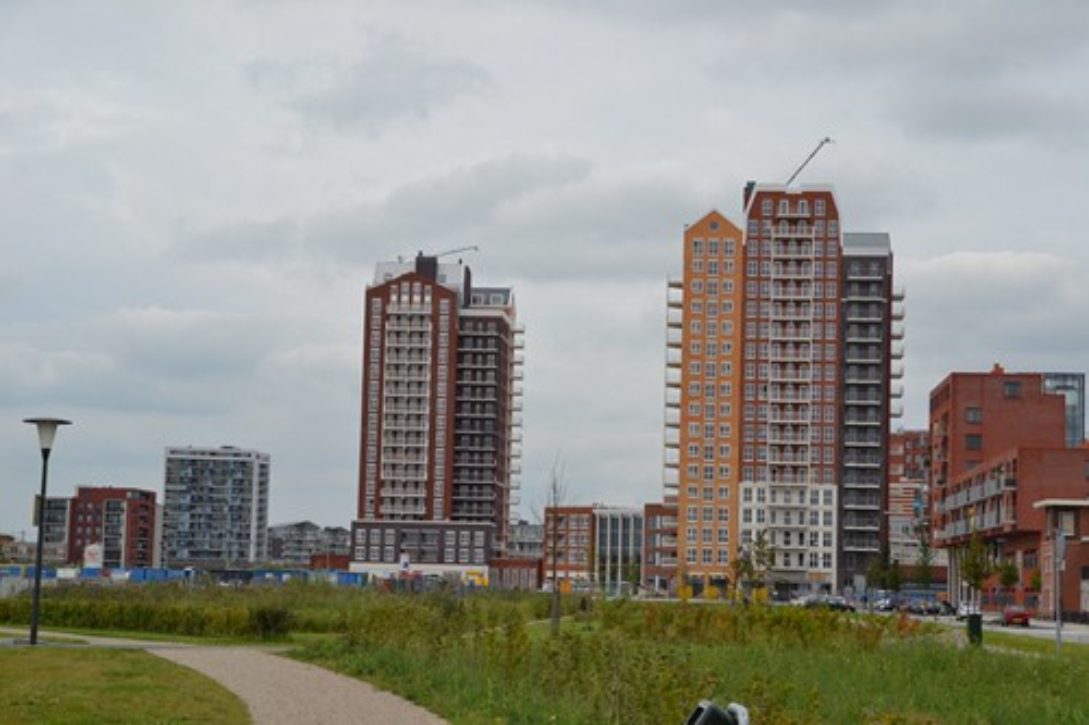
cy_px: 362
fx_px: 2268
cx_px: 544
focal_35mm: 75
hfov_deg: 27.0
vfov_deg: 18.2
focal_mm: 50
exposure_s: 1/250
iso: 100
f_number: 8
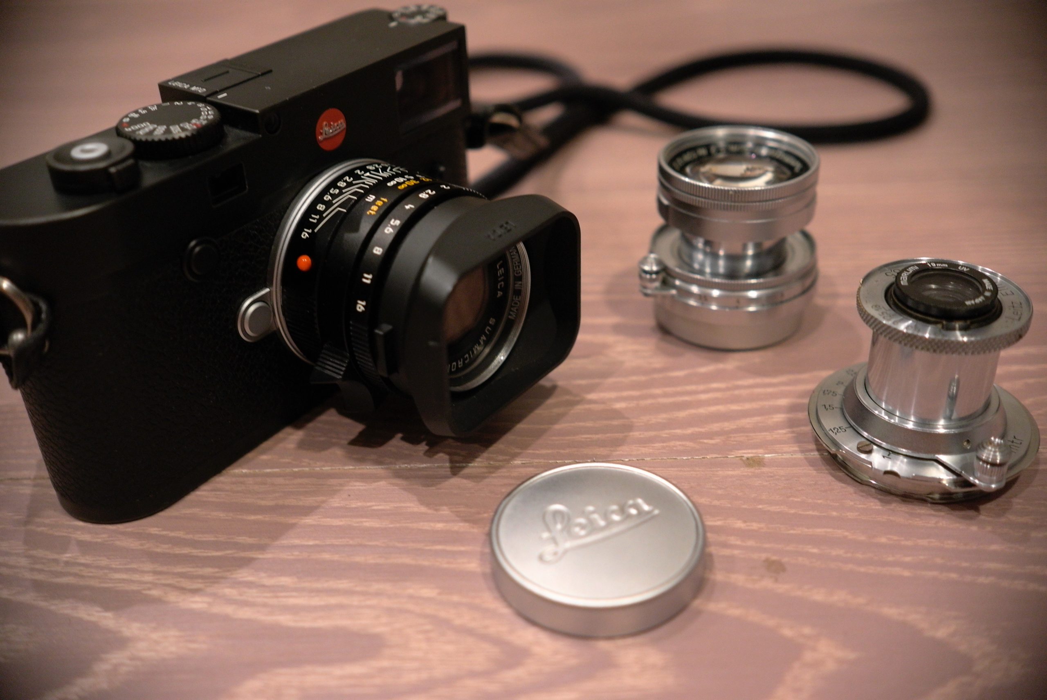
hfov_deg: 53.1
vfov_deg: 36.9
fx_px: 1048
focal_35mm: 36
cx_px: 524
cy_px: 350
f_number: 2.8
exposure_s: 1/30
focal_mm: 24
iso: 1000
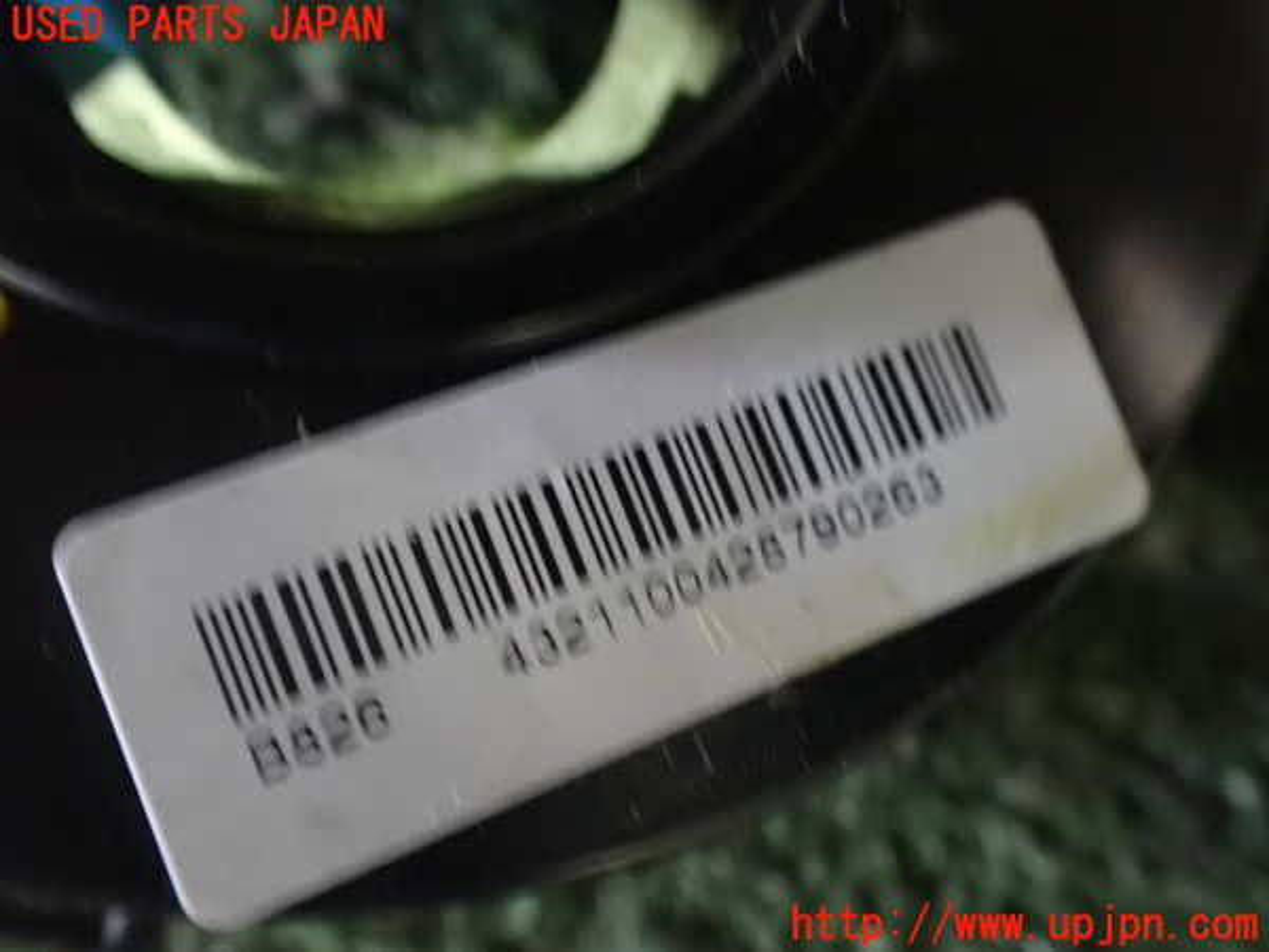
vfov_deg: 46.8
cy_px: 476
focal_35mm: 30
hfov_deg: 60.0
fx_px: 1100
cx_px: 634
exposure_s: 1/13
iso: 1600
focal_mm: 5.4
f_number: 2.3
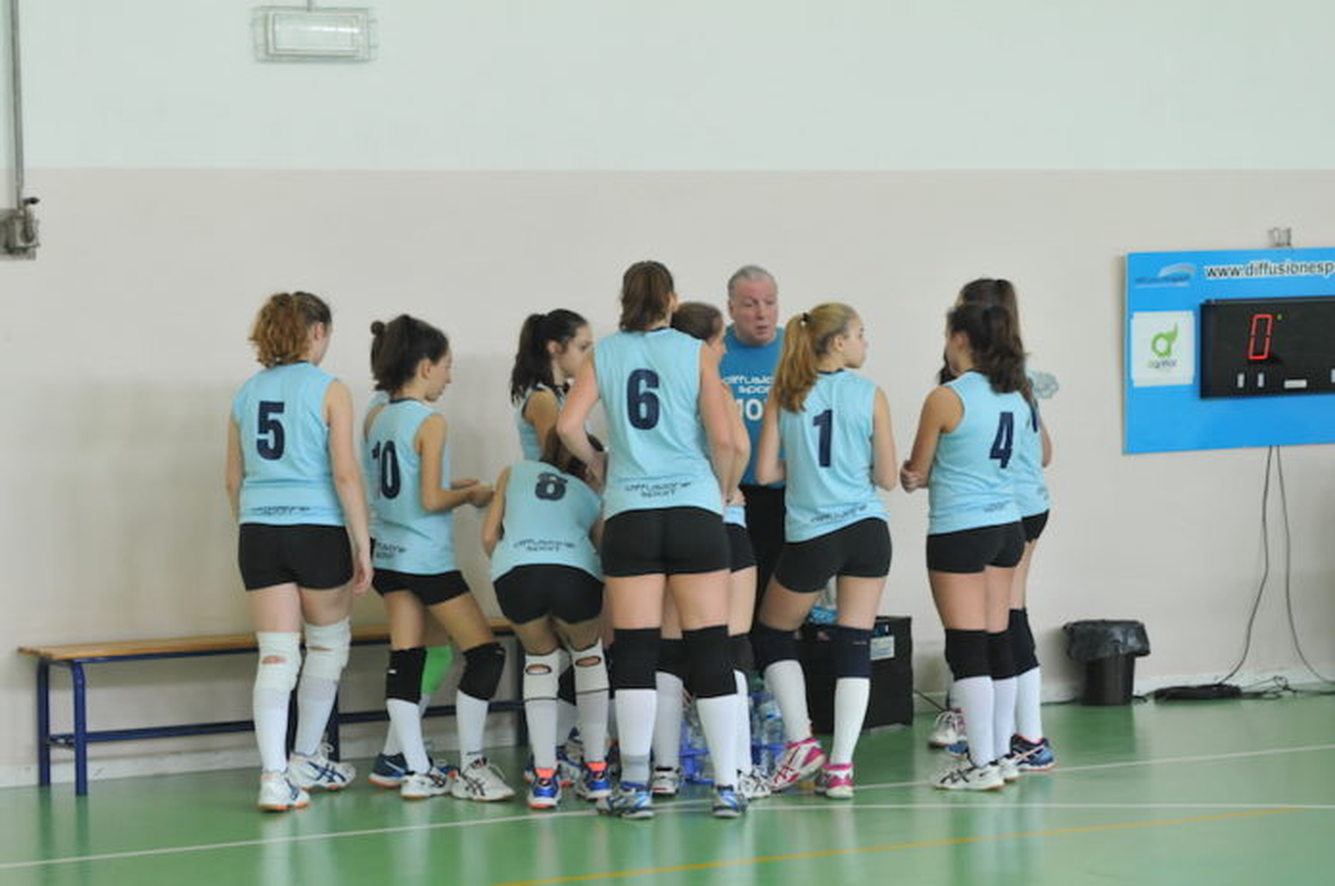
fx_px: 3888
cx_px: 668
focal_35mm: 105
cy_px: 443
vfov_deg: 13.0
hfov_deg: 19.5
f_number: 4
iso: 800
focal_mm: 70
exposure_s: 1/250
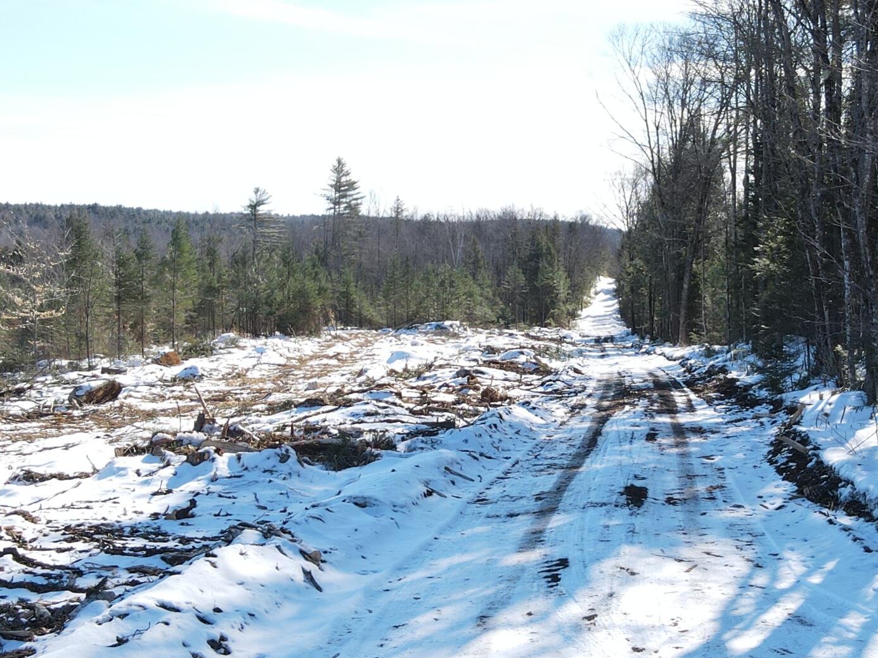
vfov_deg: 28.0
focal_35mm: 52
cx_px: 595
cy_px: 386
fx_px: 1319
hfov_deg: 36.4
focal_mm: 4.5
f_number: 2.8
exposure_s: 1/350
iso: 100
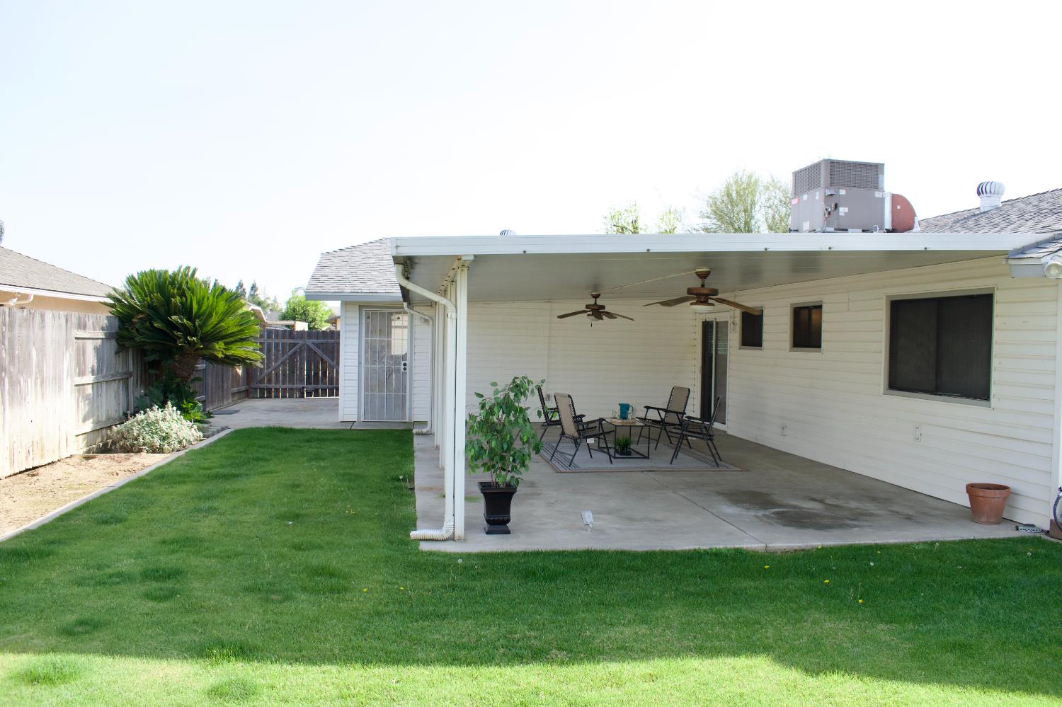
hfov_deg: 67.4
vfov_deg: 47.9
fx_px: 796
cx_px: 531
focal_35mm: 27
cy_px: 354
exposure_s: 1/500
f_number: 8
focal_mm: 18
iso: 400
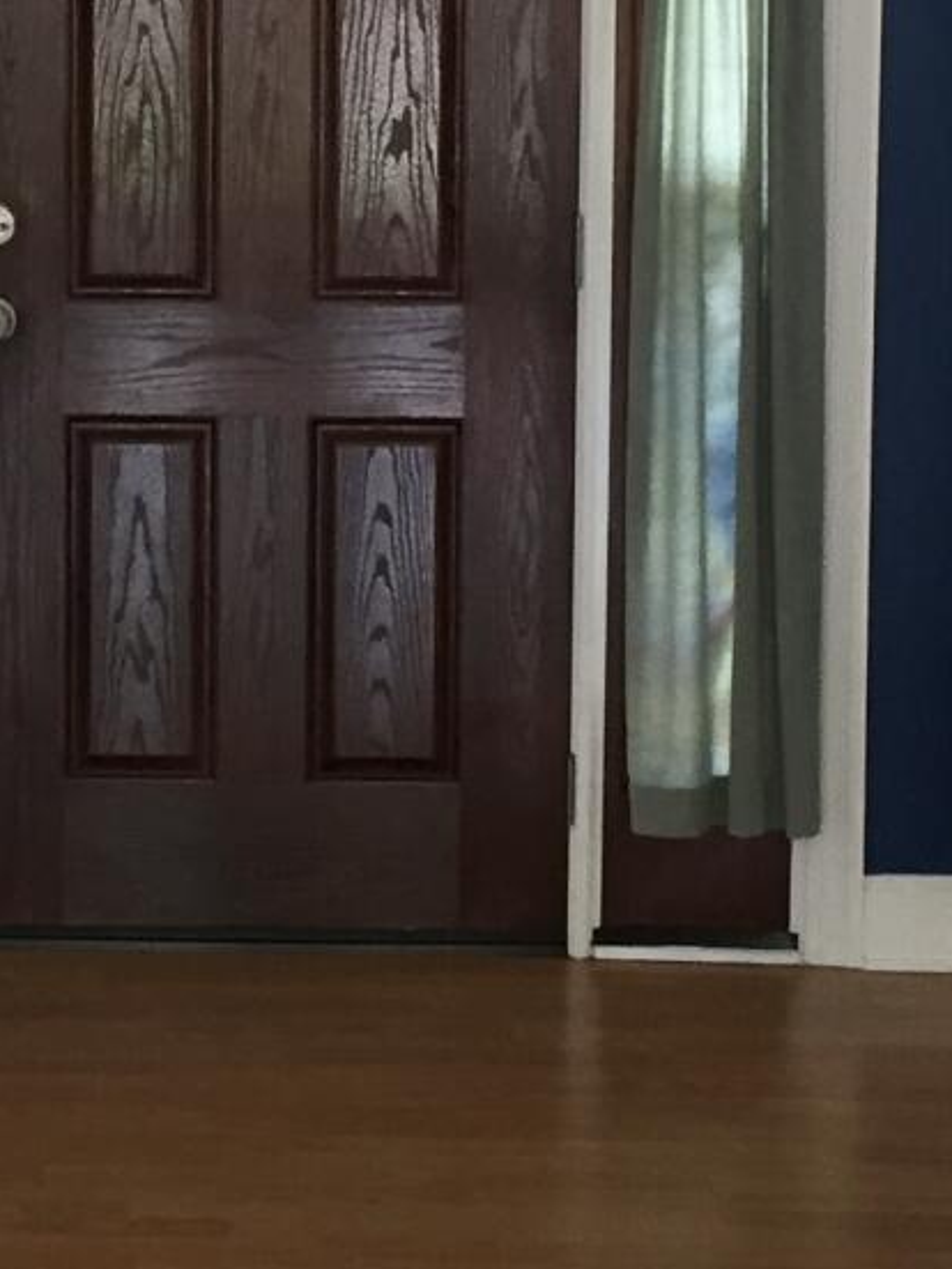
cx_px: 212
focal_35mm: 105
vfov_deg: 18.5
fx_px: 3850
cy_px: 237
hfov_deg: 14.0
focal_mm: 4.15
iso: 80
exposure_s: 1/30
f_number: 2.2
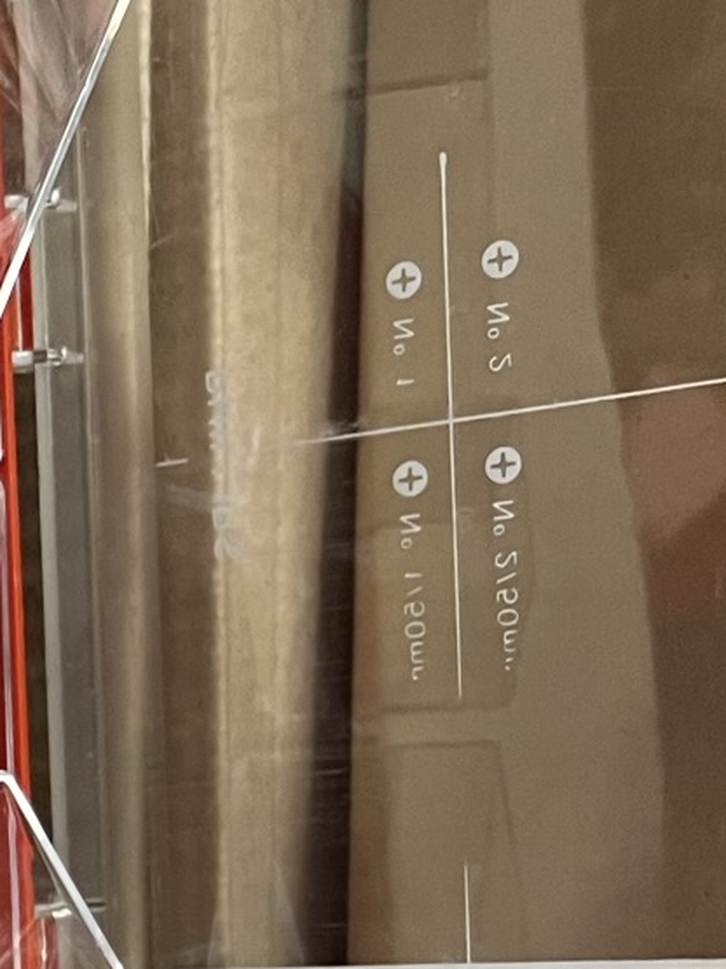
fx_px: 2686
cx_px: -606
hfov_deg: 13.7
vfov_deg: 19.5
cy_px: 1076
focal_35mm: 96
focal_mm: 5.7
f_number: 1.5
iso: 320
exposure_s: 1/50
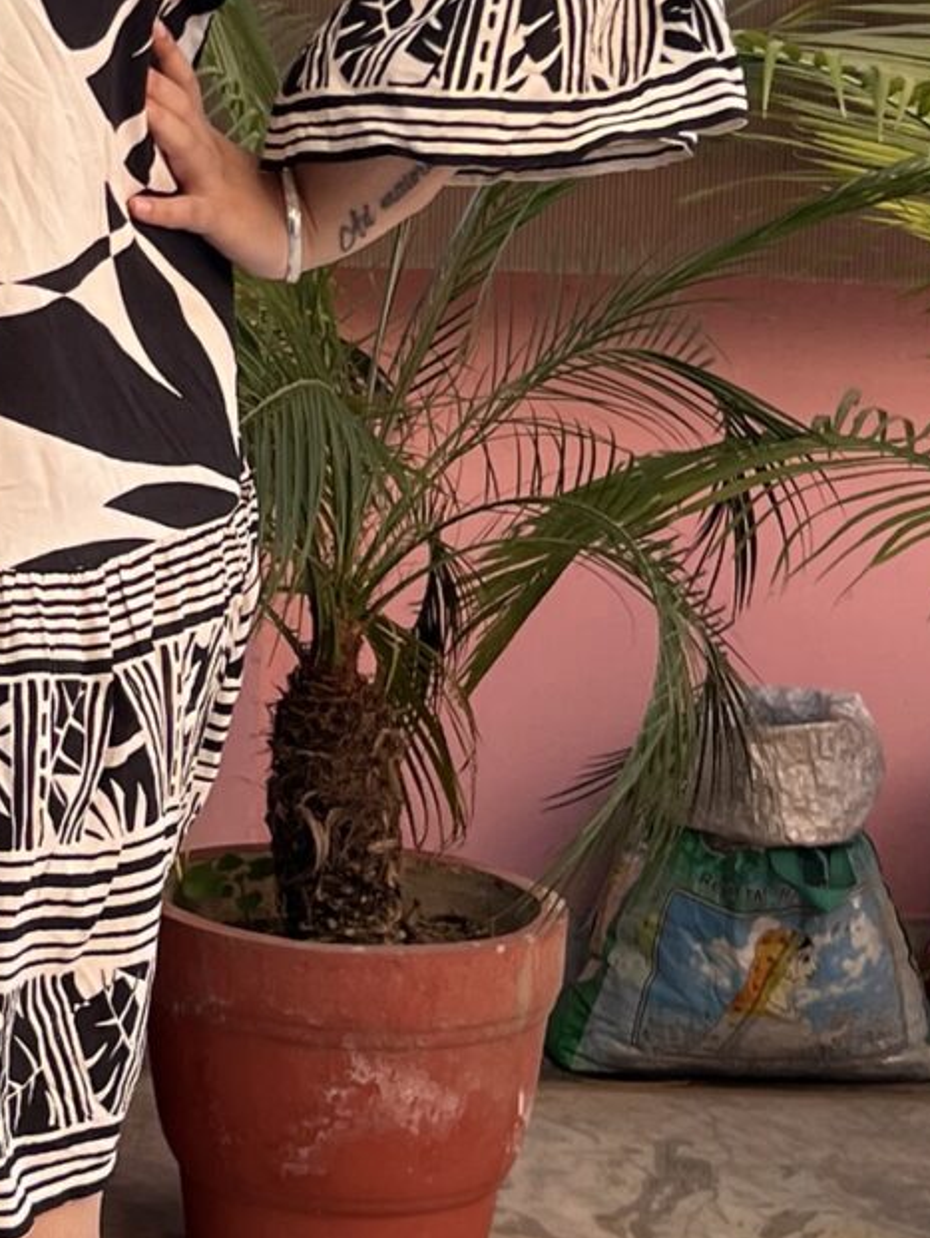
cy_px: 364
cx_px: -157
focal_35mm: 107
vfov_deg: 18.3
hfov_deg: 13.5
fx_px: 3830
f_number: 1.5
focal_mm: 5.7
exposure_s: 1/443
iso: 50
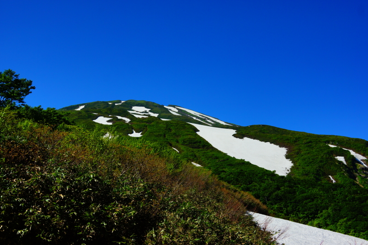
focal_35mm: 42
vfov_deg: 31.9
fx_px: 429
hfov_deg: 46.4
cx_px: 184
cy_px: 122
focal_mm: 28
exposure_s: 1/640
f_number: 8
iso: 100
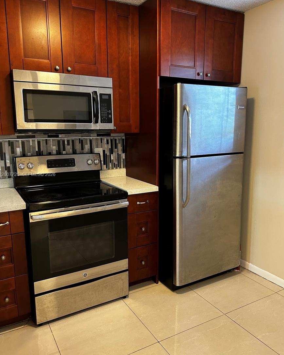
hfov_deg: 51.5
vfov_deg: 62.2
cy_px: 175
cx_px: 142
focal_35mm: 28
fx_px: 294
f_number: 1.5
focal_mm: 5.7
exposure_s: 1/60
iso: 200
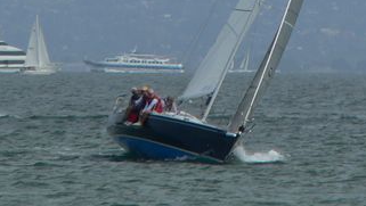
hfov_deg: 1.8
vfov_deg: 1.0
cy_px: -53
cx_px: 437
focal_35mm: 1173
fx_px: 11390
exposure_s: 1/640
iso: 80
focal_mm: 72
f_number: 5.6
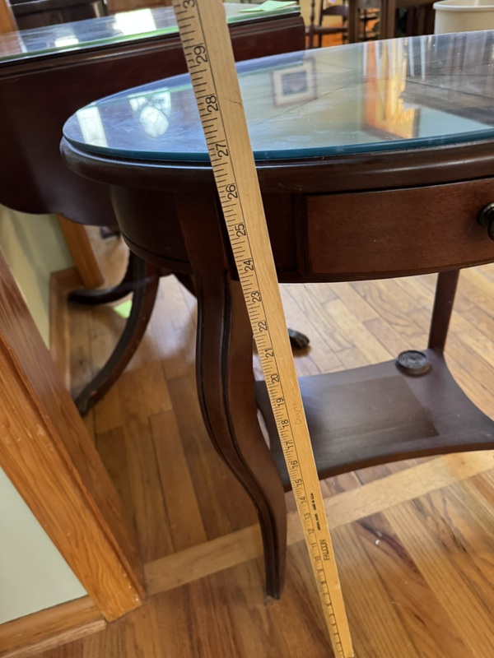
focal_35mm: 24
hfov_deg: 56.8
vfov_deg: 71.6
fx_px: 457
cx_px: 247
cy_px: 329
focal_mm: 6.76
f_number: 1.78
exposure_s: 1/40
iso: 800
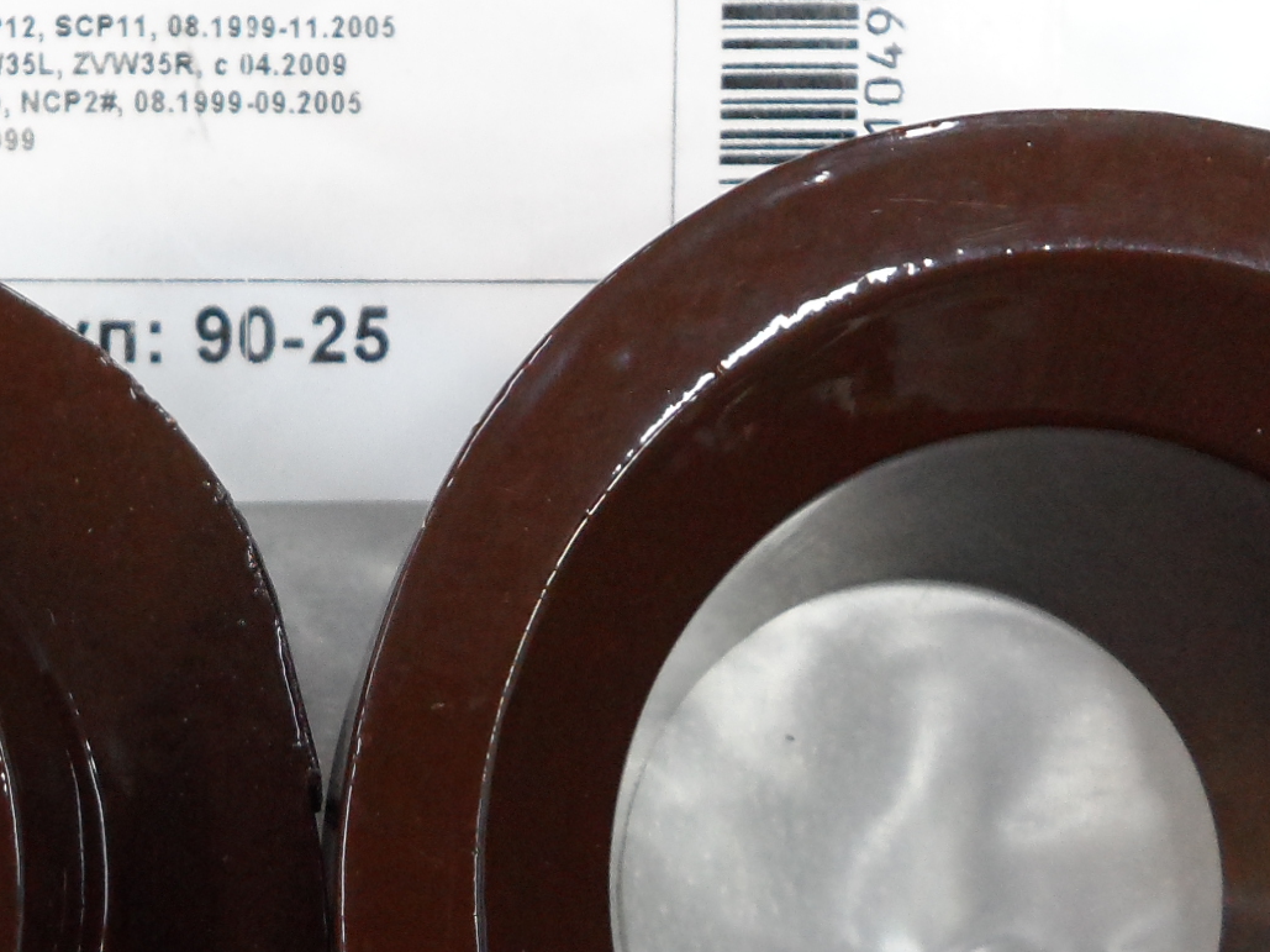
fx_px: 2311
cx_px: 338
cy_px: 561
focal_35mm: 63
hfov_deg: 30.3
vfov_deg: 23.2
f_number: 2.5
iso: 240
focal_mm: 4.5
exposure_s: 1/30
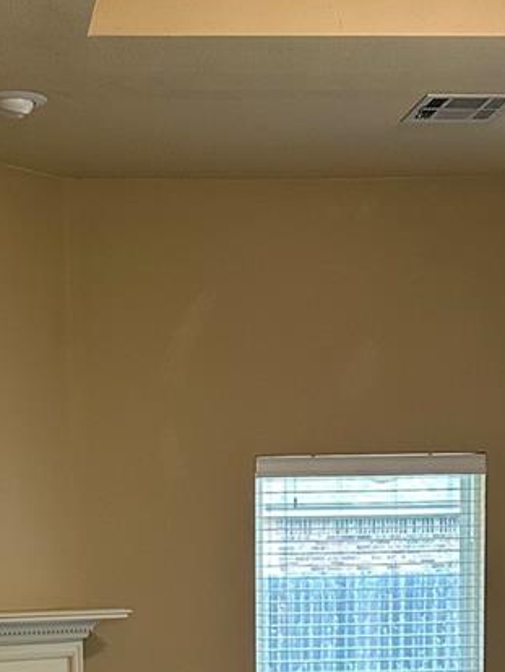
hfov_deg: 16.5
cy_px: 765
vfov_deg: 20.8
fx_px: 1729
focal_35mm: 89
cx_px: 99
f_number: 1.78
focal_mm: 6.86
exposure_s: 1/60
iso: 200
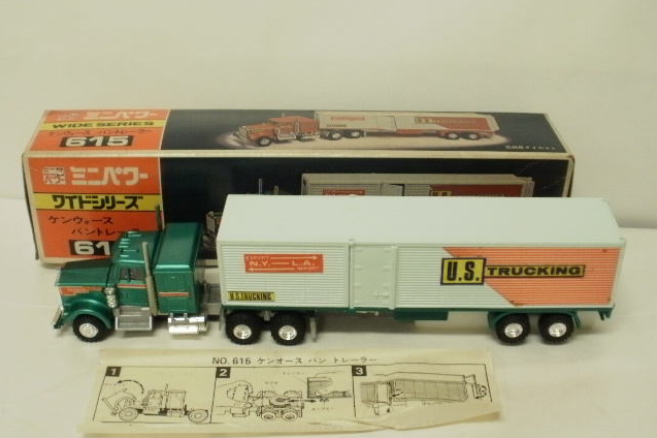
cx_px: 328
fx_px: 839
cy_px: 233
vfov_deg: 29.2
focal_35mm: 46
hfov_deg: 42.8
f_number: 4
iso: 125
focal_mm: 7.7
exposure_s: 1/10
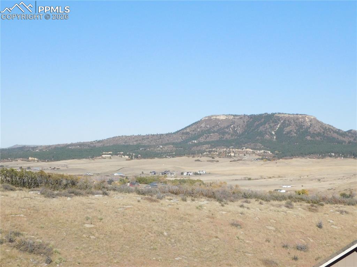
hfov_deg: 27.4
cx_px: 178
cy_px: 134
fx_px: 732
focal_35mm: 71
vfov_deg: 20.7
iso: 800
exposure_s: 1/1500
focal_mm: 12.6
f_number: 8.6
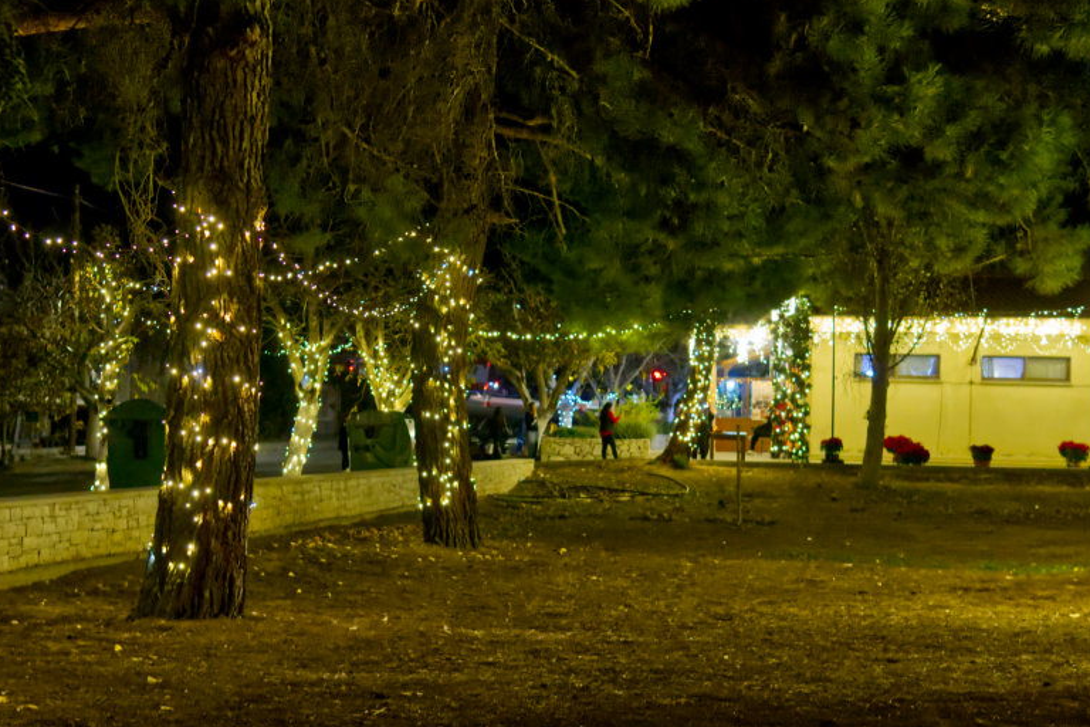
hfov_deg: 33.4
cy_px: 408
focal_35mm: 60
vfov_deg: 22.6
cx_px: 491
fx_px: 1817
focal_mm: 30
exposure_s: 1/80
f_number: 2
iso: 6400
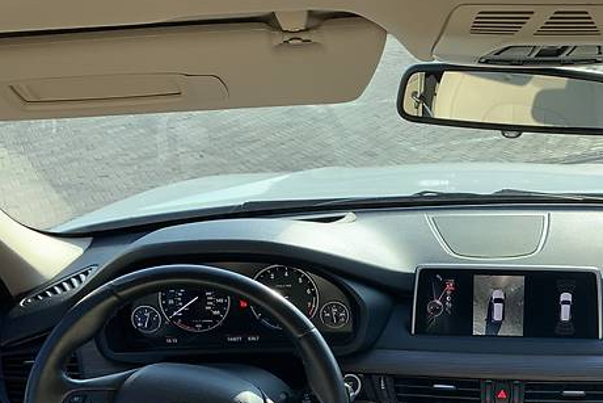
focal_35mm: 47
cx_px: 481
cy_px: 353
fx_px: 787
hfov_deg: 40.2
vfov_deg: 27.7
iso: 25
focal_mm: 4.2
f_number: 1.8
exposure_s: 1/177
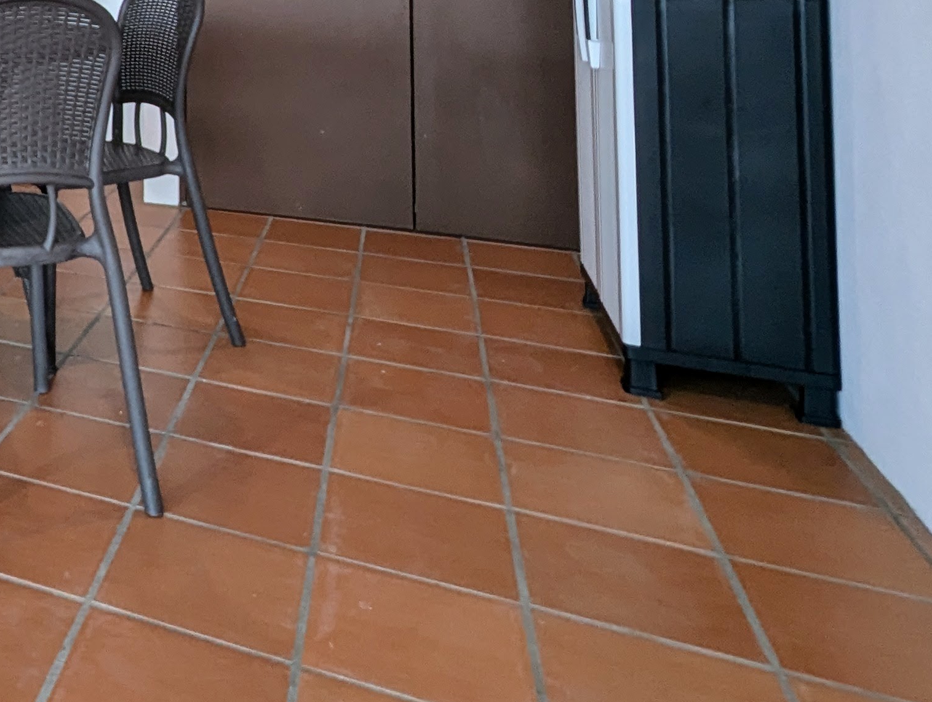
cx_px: -146
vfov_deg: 33.9
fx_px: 944
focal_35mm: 35
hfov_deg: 40.0
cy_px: -118
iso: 107
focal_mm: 1.95
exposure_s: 1/40
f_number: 2.2
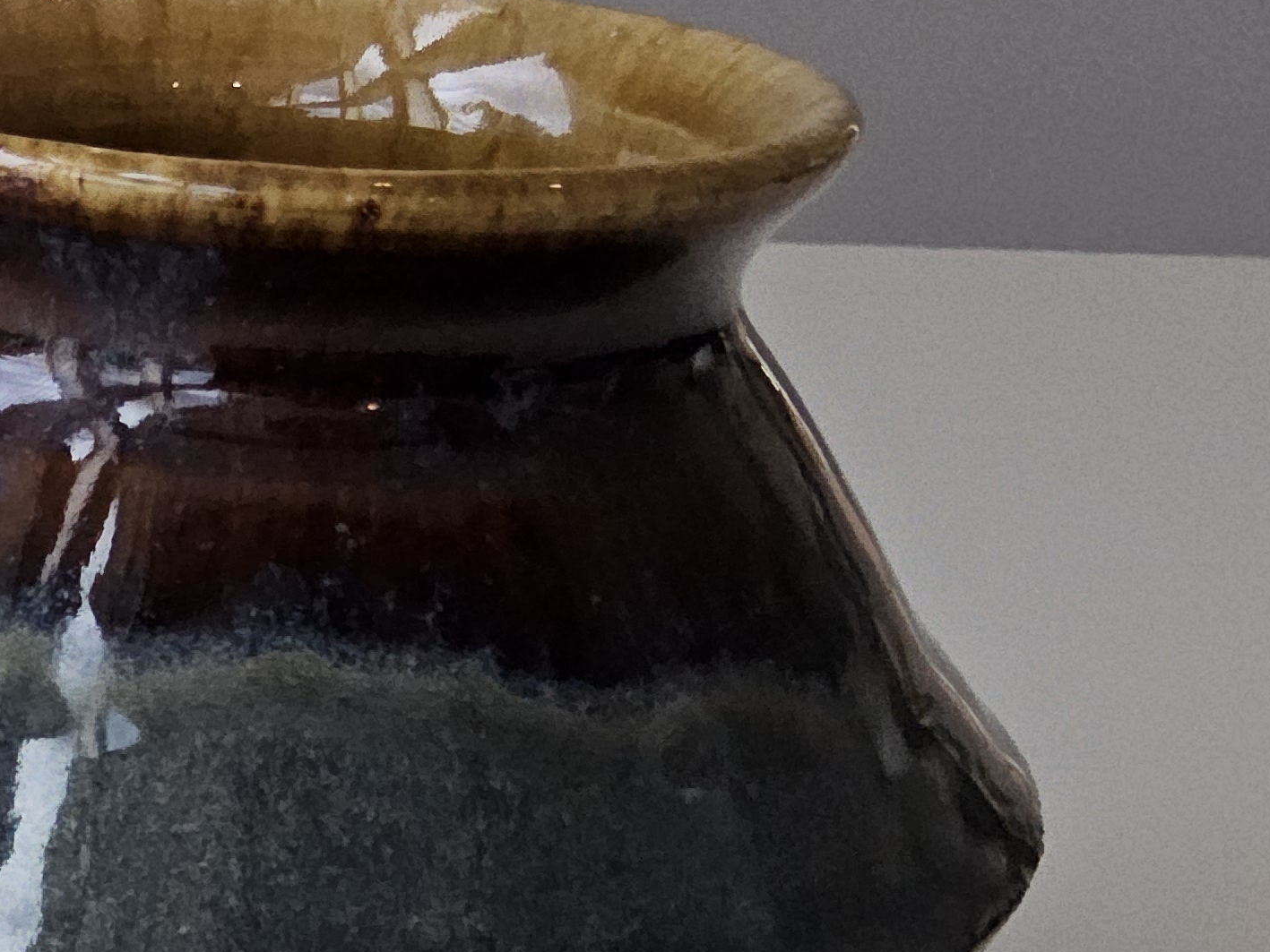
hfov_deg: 24.5
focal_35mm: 67
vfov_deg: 21.6
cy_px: 788
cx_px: -461
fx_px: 2458
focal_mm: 3.08
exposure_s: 1/24
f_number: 2
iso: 640
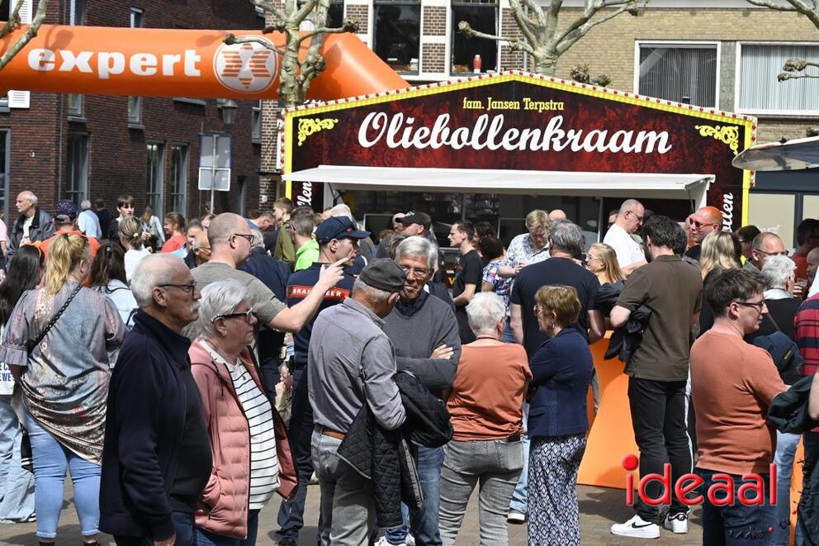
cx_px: 410
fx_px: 2070
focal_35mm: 91
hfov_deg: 22.4
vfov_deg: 15.0
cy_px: 273
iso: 100
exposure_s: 1/320
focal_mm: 61
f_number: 6.3
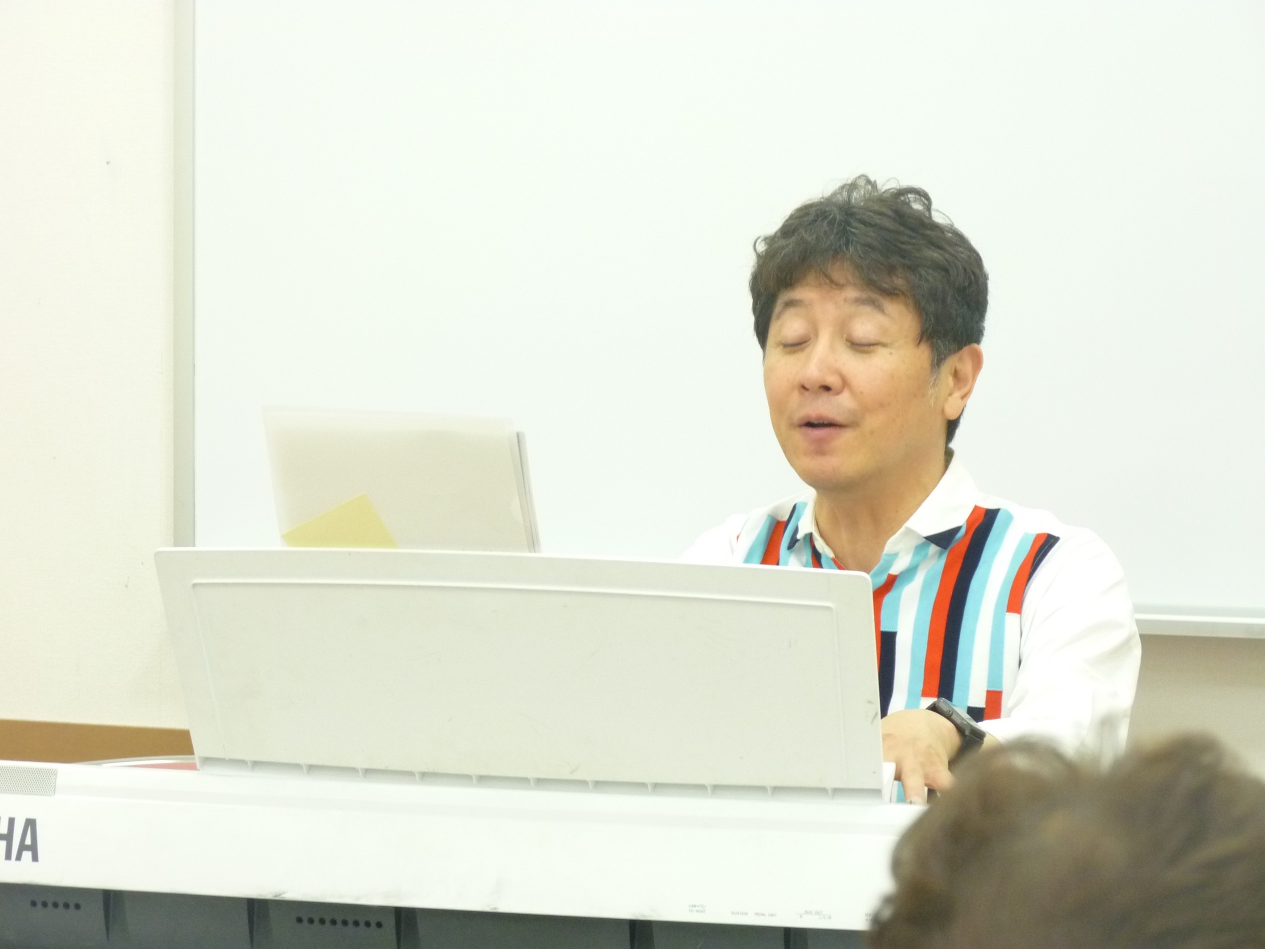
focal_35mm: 192
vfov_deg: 7.7
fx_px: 7016
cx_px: 632
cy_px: 474
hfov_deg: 10.3
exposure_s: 1/50
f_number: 3.7
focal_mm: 34.2
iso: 400
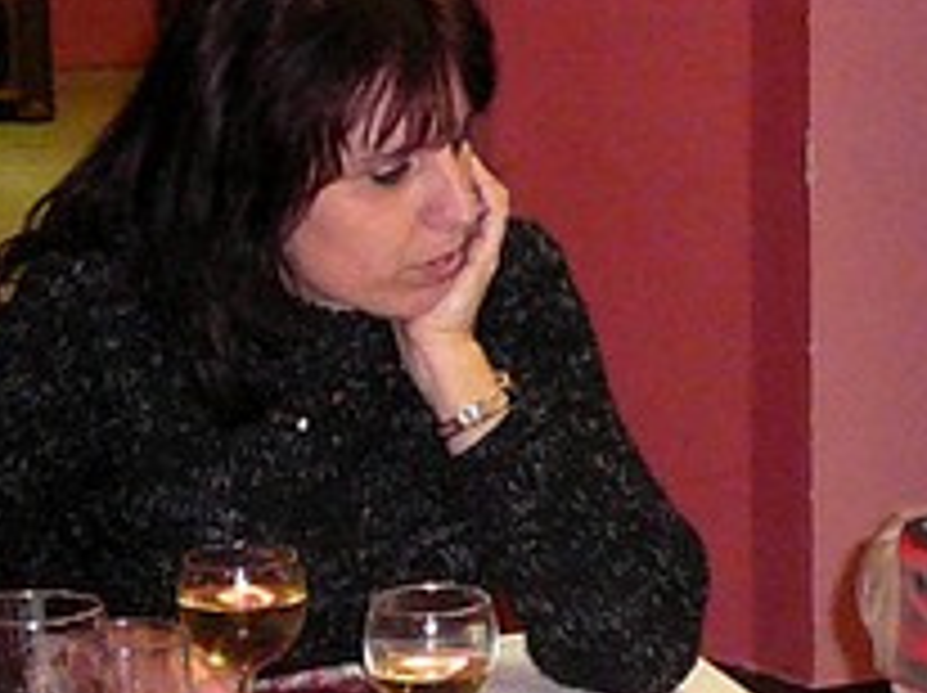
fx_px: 4547
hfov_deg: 11.4
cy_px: 578
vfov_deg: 8.7
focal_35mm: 170
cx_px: 1132
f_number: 2.8
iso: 250
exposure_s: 1/30
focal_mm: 5.2
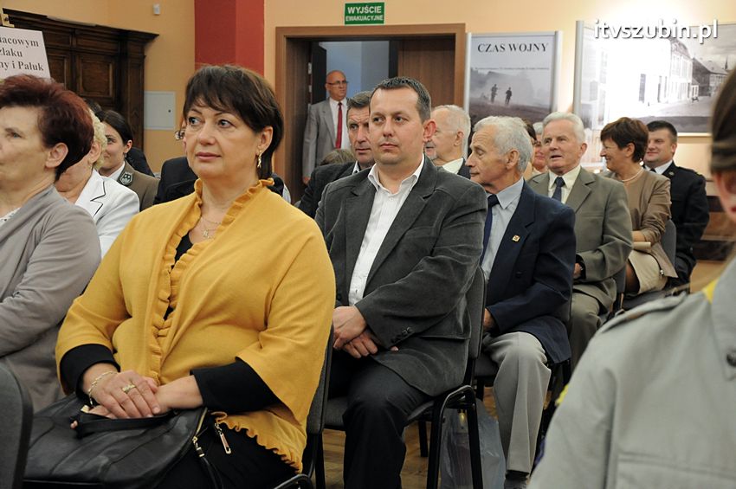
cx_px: 368
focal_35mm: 57
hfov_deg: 35.1
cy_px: 244
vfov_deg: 23.7
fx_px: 1164
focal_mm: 38
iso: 1600
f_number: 4.5
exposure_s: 1/80
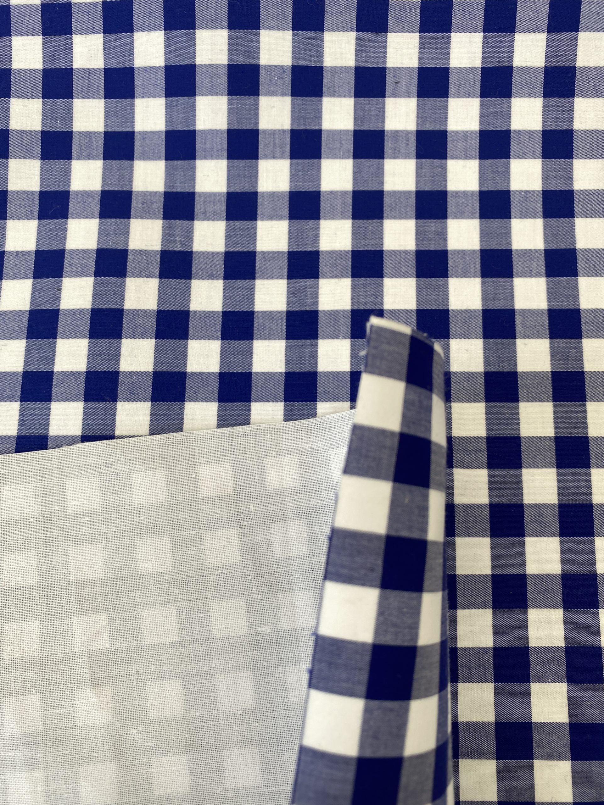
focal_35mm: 26
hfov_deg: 53.1
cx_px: 302
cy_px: 402
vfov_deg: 67.3
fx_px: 605
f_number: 1.8
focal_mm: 4.25
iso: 32
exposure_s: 1/152
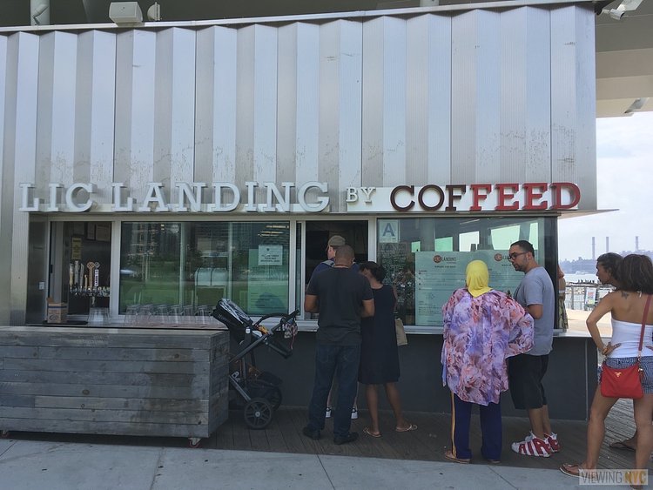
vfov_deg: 48.3
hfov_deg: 61.6
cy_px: 245
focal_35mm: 29
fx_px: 547
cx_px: 326
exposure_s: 1/725
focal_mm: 4.15
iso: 25
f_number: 2.2
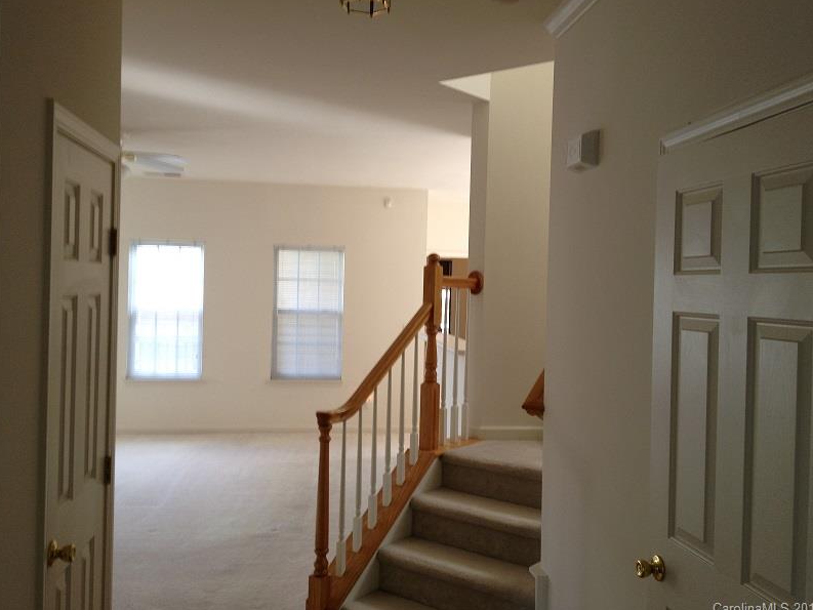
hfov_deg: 51.3
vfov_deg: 39.7
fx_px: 846
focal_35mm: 36
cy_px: 304
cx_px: 412
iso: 64
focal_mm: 4.28
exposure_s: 1/20
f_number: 2.4
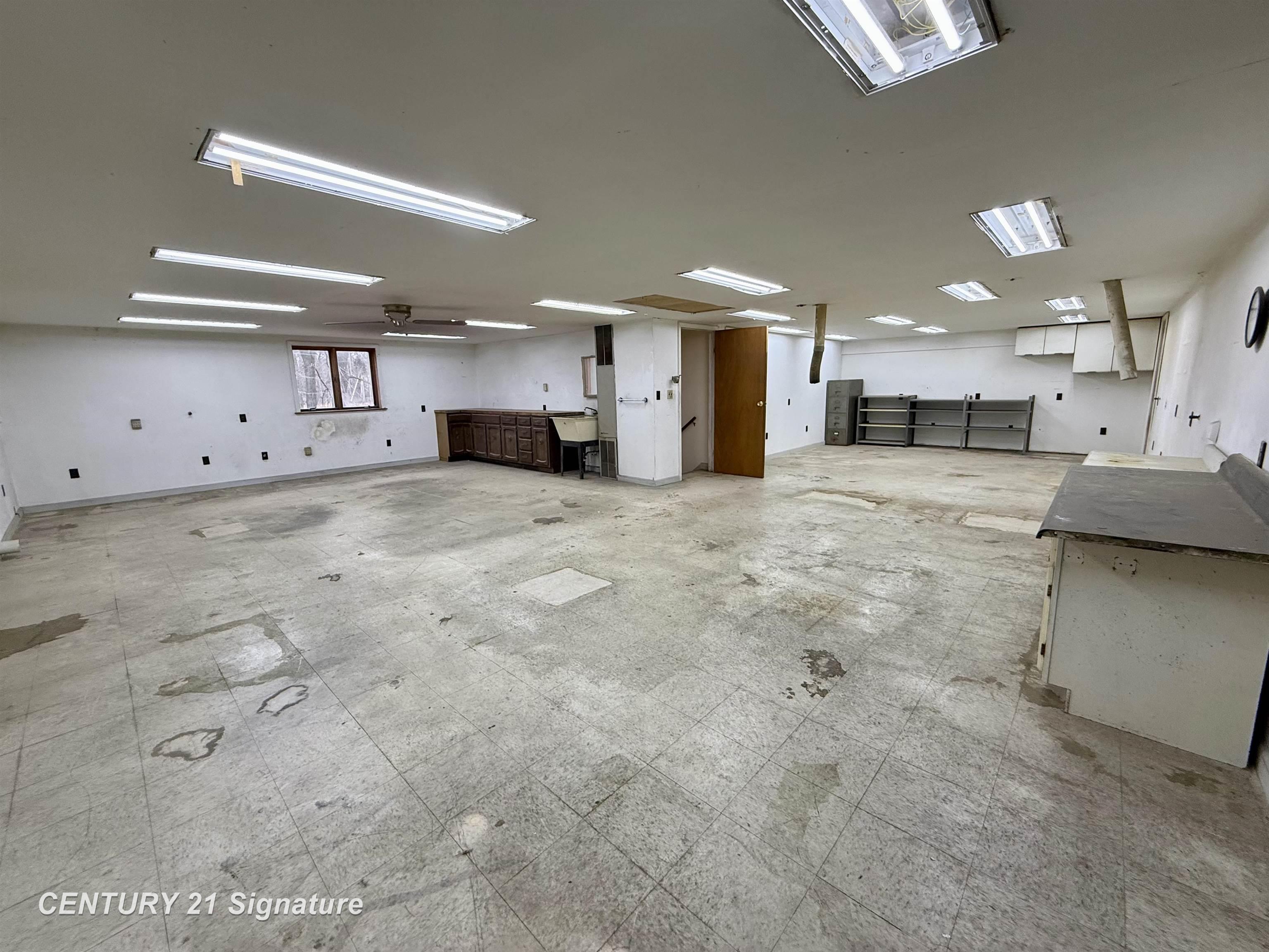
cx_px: 634
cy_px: 476
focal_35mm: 14
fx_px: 513
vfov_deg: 85.7
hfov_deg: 102.1
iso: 160
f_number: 2.2
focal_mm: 2.22
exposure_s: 1/120
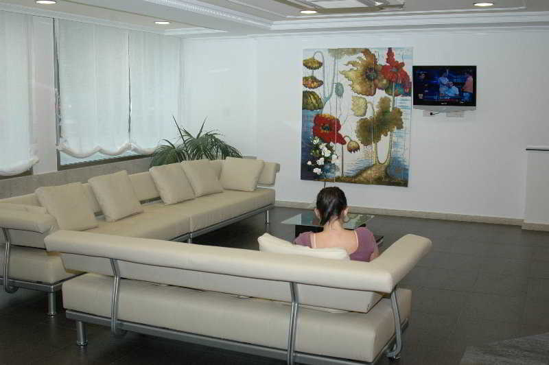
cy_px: 182
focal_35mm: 42
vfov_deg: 31.8
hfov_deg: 46.4
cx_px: 274
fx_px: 640
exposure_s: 1/160
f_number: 6.3
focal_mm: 28
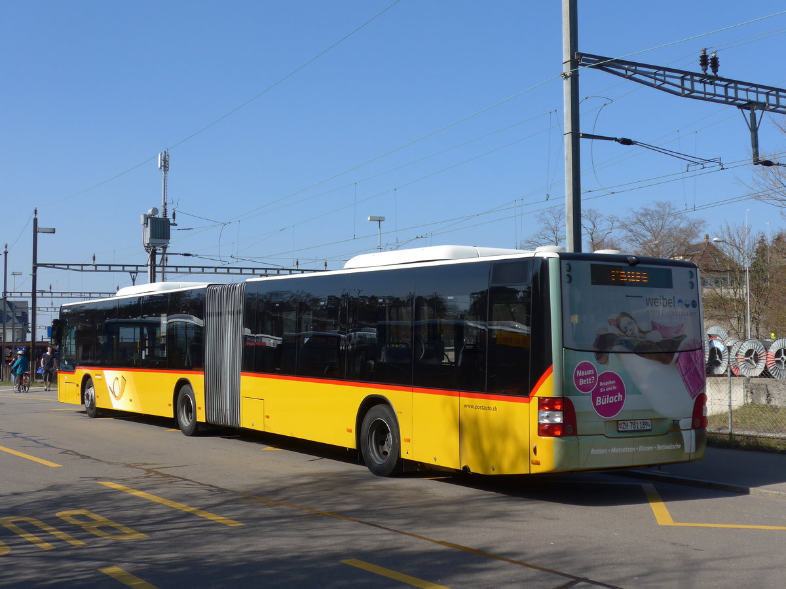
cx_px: 393
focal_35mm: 46
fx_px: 1044
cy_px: 294
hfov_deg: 41.2
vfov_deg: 31.5
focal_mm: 9.5
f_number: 3
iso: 80
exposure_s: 1/1600
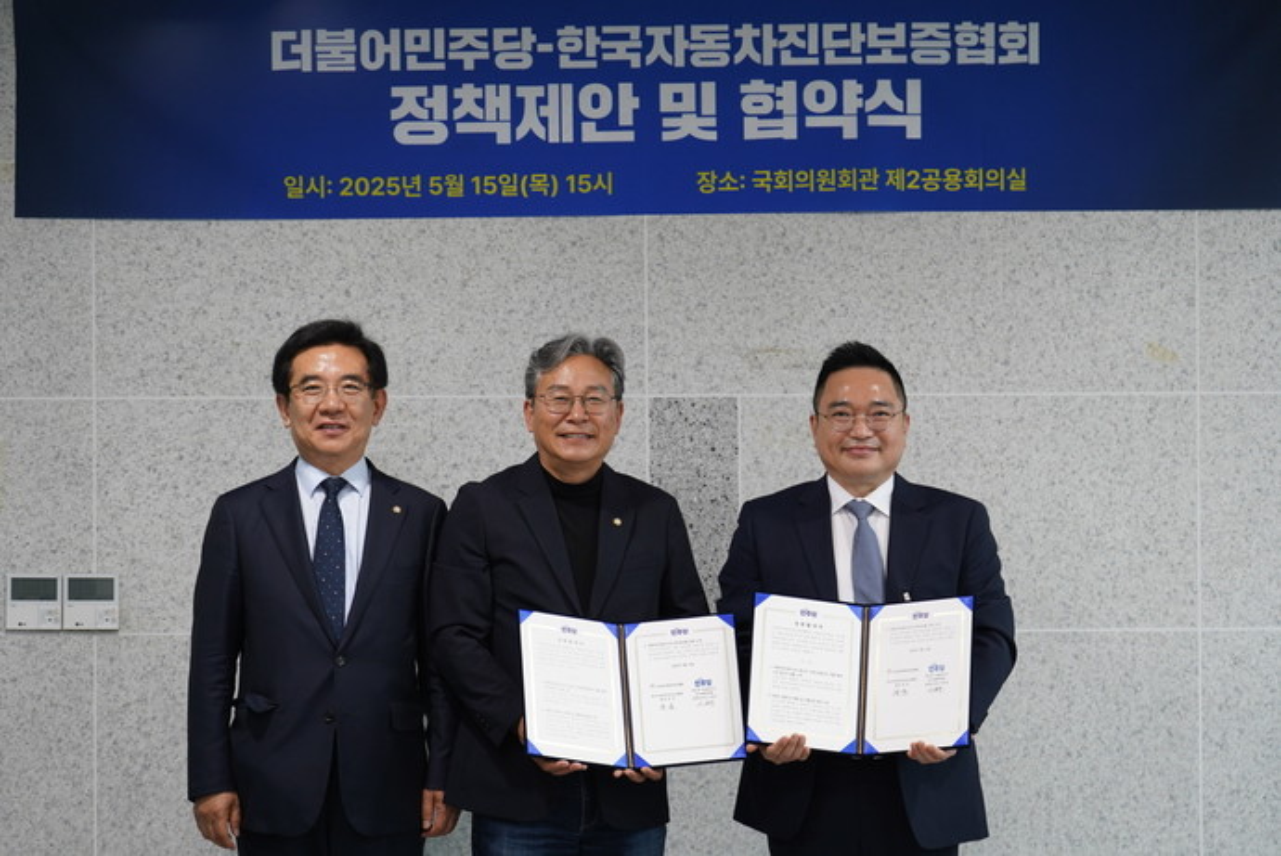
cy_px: 428
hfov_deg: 18.4
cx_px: 640
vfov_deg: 12.4
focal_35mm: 111
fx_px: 3952
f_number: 2.8
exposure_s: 1/125
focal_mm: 111
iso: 800
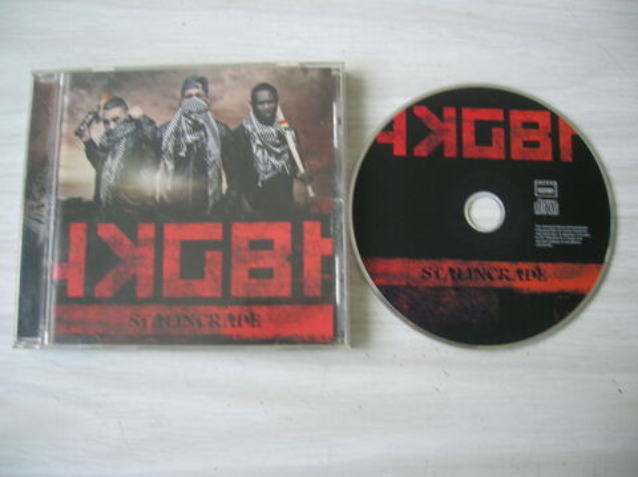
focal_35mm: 34
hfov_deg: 54.0
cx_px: 319
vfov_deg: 41.7
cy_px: 238
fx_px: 626
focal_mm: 5.7
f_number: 2.9
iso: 50
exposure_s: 1/12.6
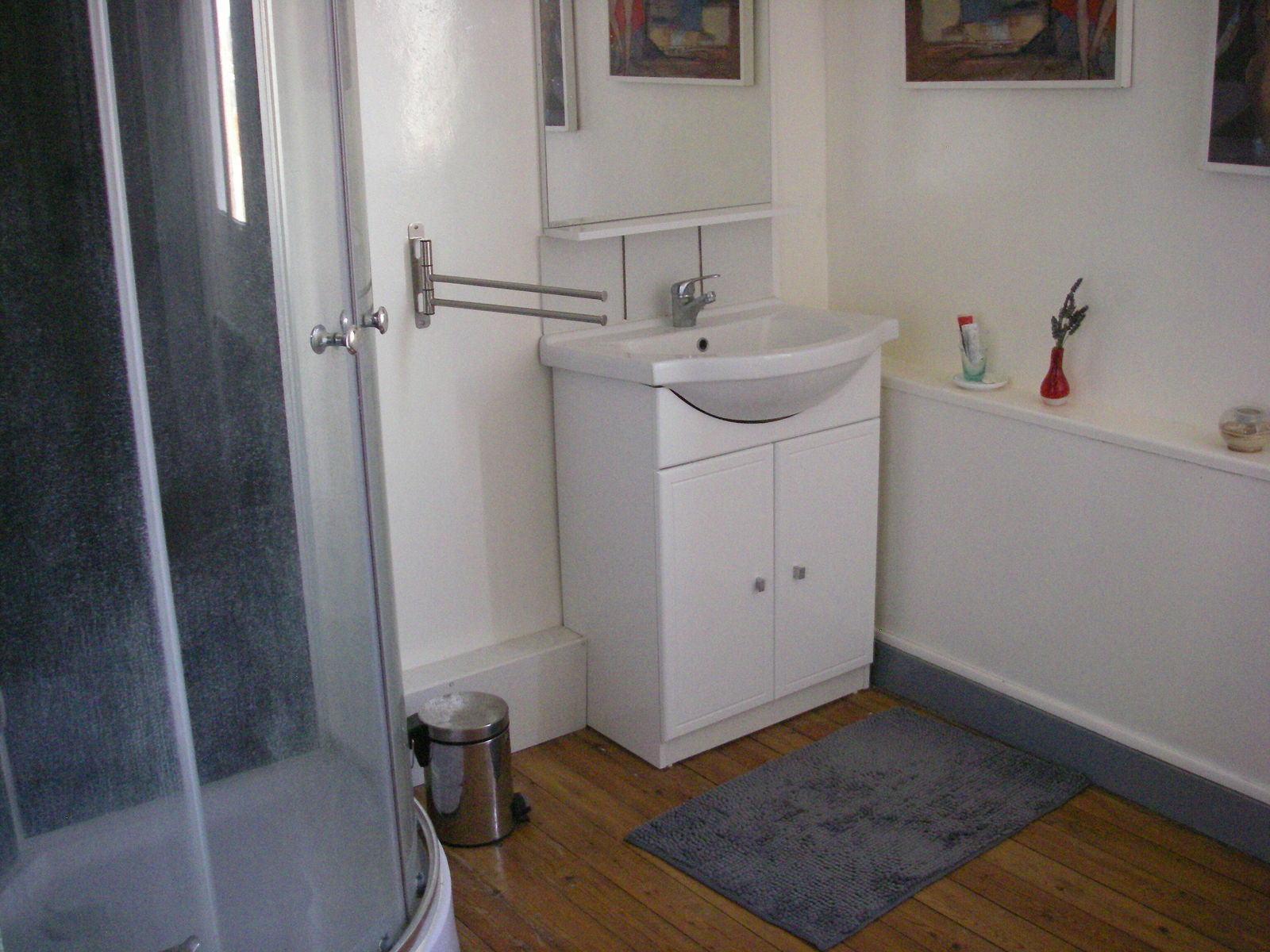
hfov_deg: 49.0
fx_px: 1394
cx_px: 635
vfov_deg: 37.7
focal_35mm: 38
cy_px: 476
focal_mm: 6.3
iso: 400
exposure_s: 1/40
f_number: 3.3
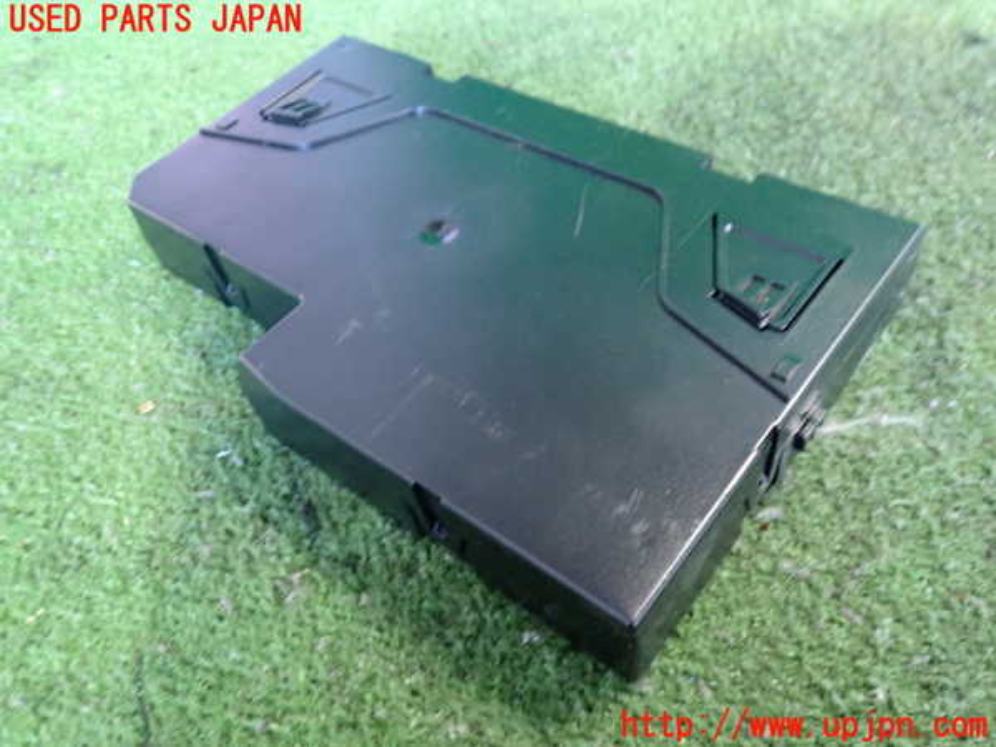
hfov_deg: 60.0
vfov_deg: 46.8
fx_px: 863
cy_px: 374
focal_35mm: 30
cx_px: 498
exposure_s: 1/30
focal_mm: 5.4
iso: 800
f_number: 2.3
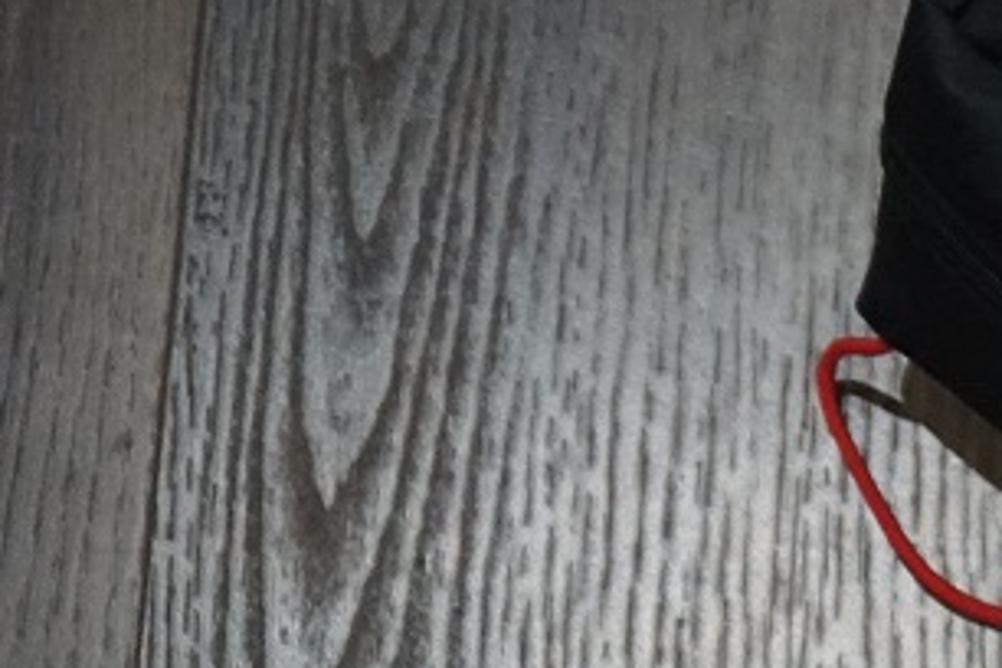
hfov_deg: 10.4
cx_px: 1935
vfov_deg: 7.3
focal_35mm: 184
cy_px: 1030
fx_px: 5121
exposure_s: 1/160
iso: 6400
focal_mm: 45
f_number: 4.5
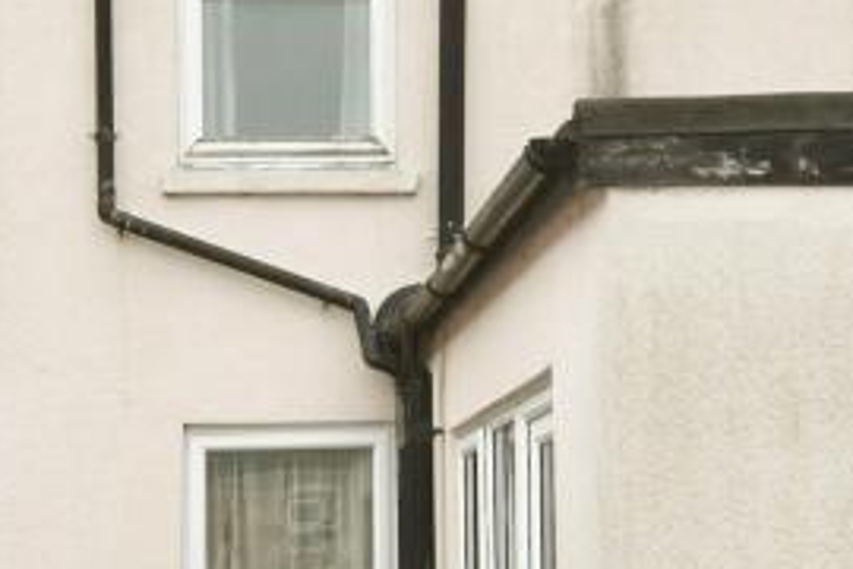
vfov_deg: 18.9
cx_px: 370
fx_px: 1706
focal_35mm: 72
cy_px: 365
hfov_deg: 28.0
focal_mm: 13
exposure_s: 1/250
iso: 800
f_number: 9
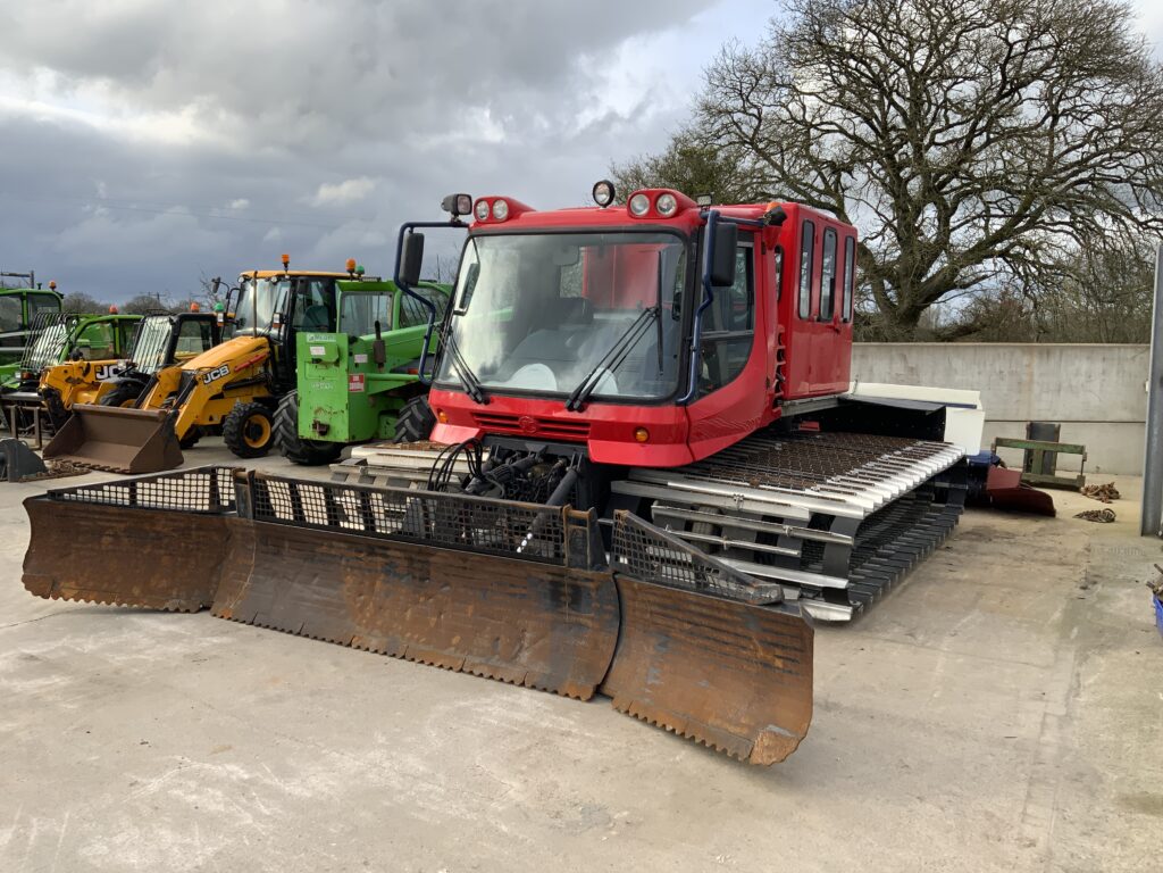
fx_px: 974
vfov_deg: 48.2
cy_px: 436
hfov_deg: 61.7
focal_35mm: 29
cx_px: 582
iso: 16
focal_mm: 3
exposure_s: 1/391
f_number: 1.8
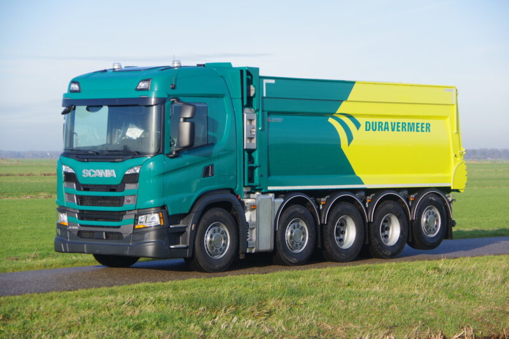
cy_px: 170
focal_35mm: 102
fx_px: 1442
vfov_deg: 13.4
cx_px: 254
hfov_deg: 20.0
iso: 200
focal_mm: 68
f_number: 5.6
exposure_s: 1/400
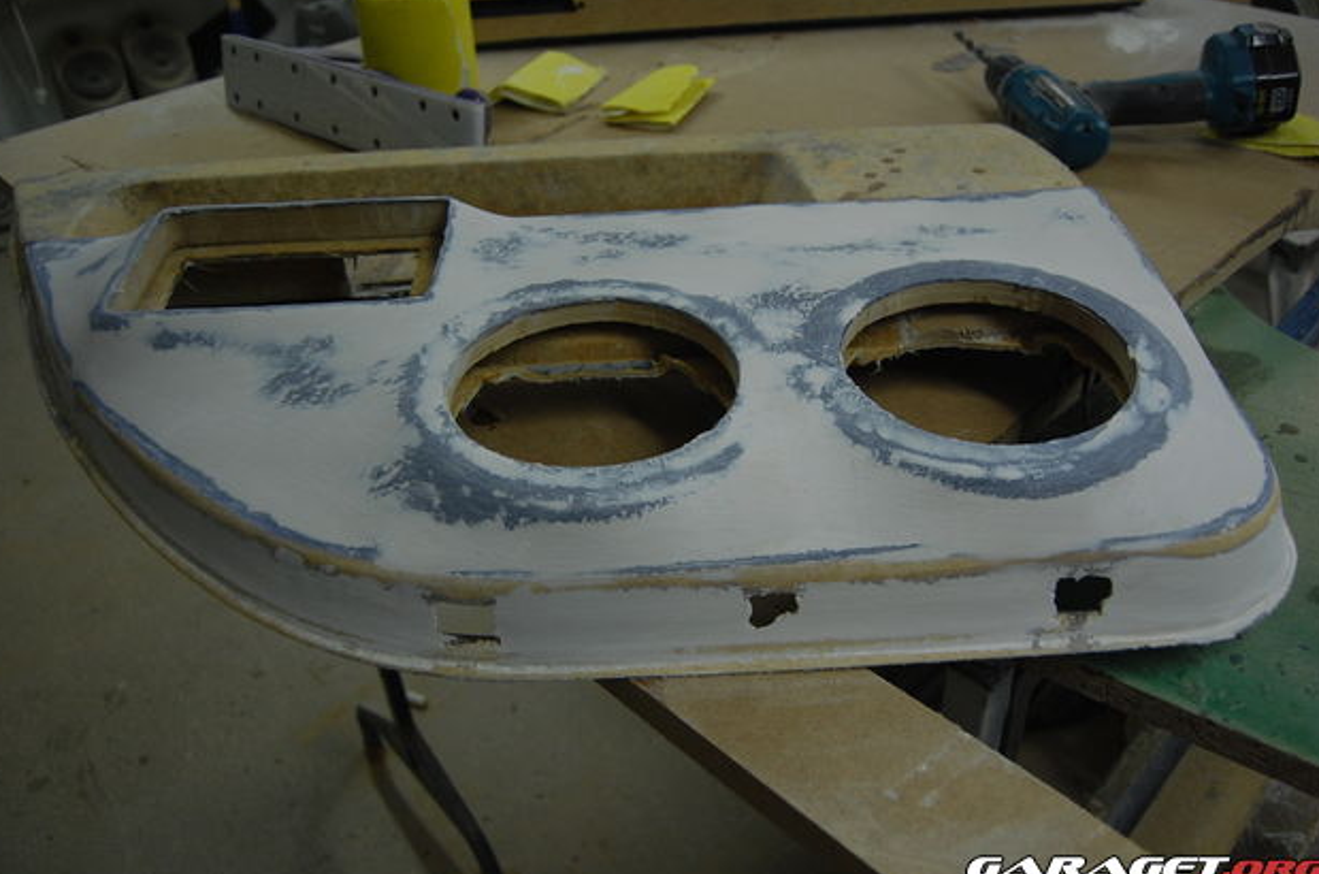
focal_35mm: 31
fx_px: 1133
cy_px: 437
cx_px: 650
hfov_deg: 60.4
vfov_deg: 42.2
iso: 560
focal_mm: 20
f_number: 3.8
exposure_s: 1/30
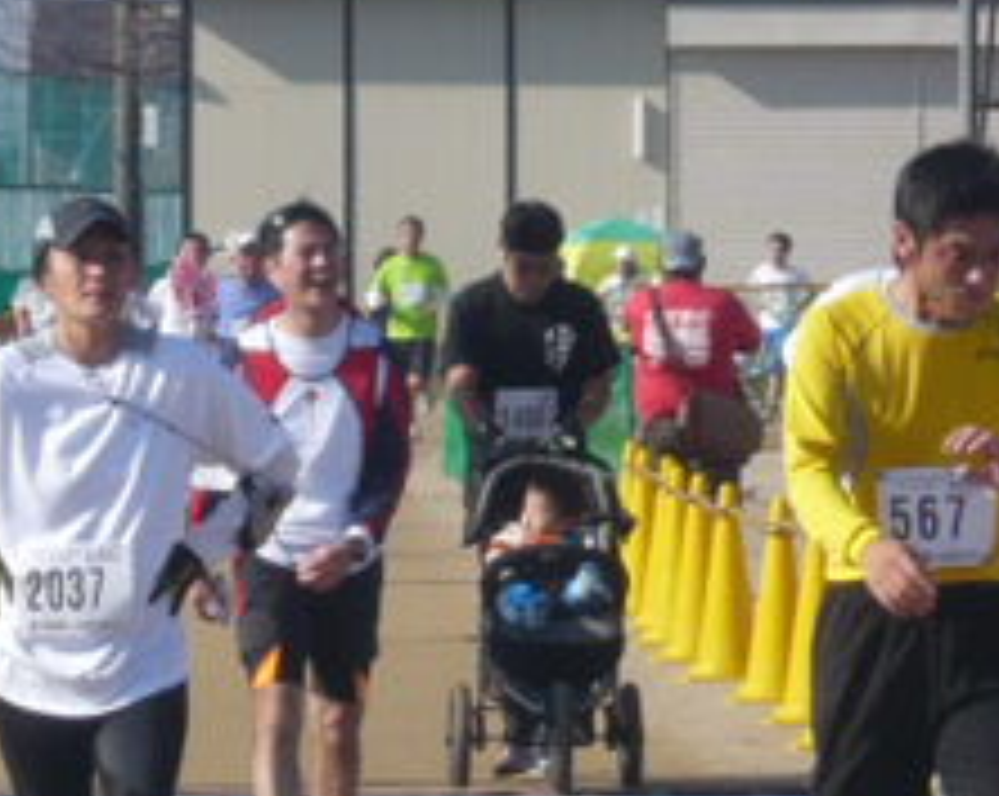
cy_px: 148
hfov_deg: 4.6
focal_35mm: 420
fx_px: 12402
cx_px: 364
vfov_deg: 3.7
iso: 100
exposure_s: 1/400
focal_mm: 16.4
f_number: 5.6
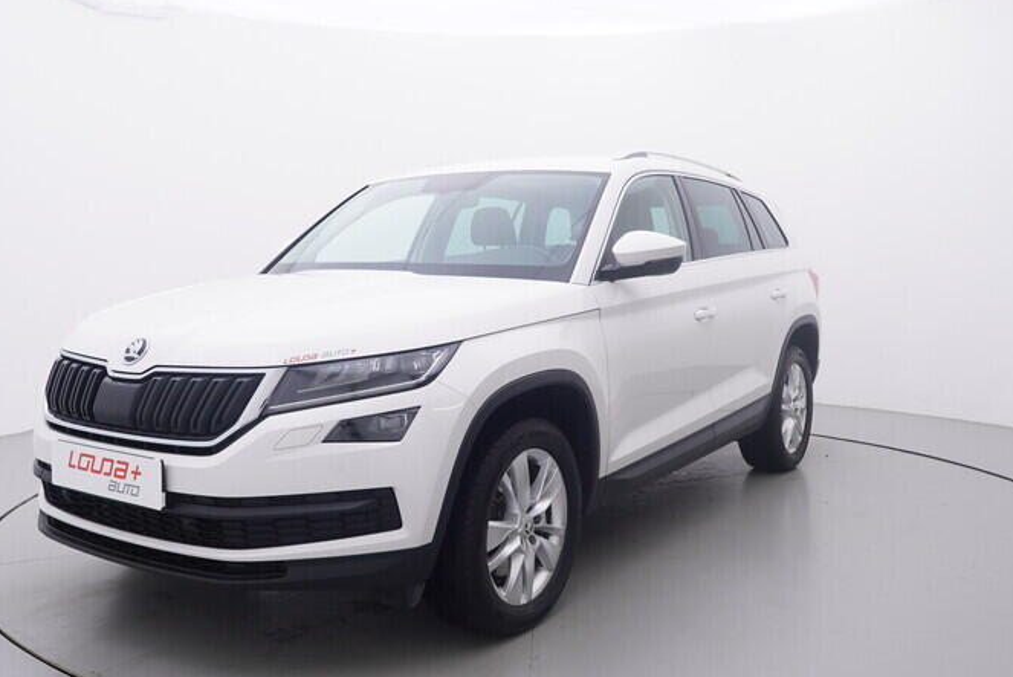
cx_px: 474
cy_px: 368
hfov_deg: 54.7
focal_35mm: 35
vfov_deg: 38.1
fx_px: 979
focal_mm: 15
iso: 200
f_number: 5
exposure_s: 1/80
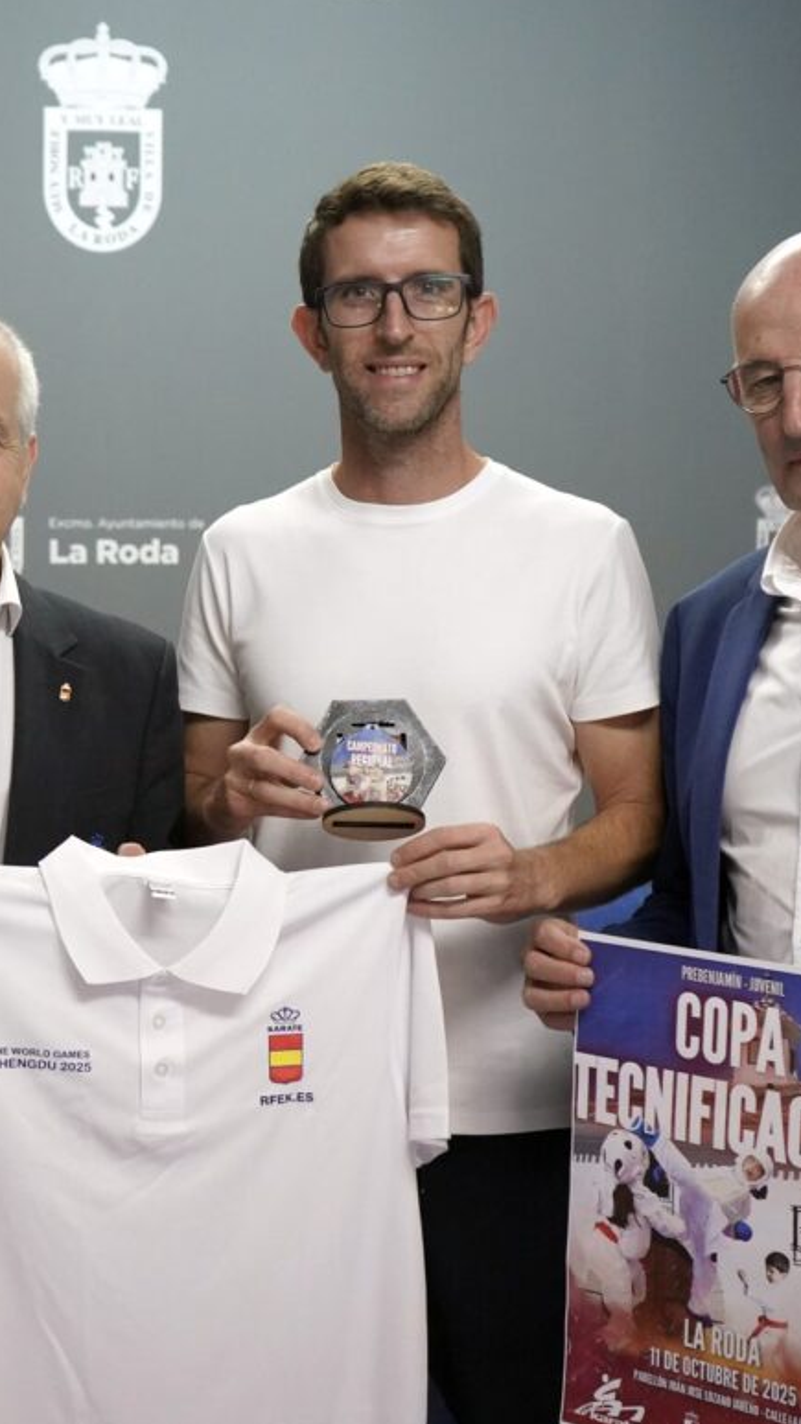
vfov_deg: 32.4
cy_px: 711
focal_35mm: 65
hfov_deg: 18.3
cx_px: 123
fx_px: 2454
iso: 6400
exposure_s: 1/160
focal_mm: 41
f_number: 4.5
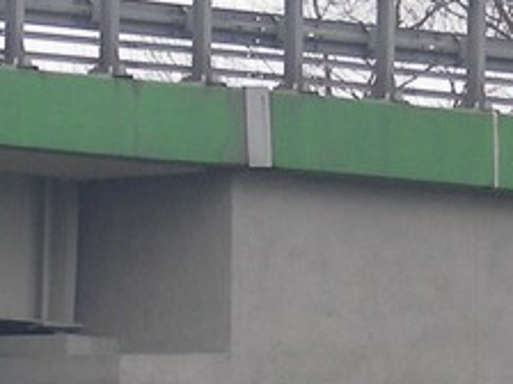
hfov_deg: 3.8
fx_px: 7662
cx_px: 270
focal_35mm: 517
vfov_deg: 2.9
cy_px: 528
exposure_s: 1/196
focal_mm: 18.9
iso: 50
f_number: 3.5
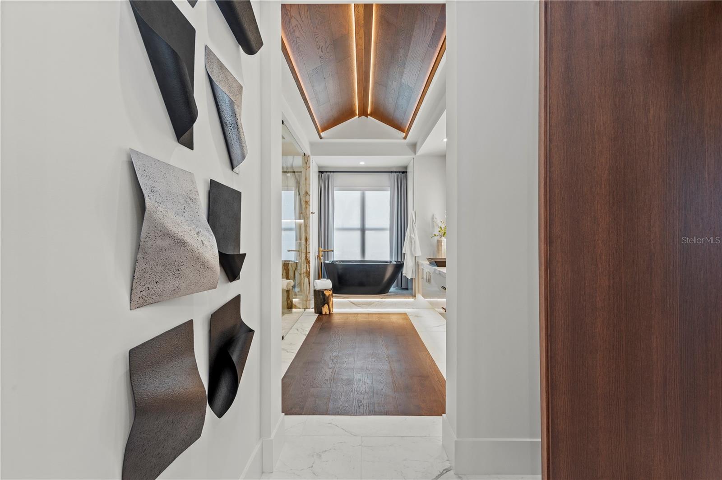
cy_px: 240
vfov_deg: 77.2
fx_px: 300
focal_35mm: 15
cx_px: 361
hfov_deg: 100.5
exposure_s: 1/2.5
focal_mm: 15
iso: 200
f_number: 9
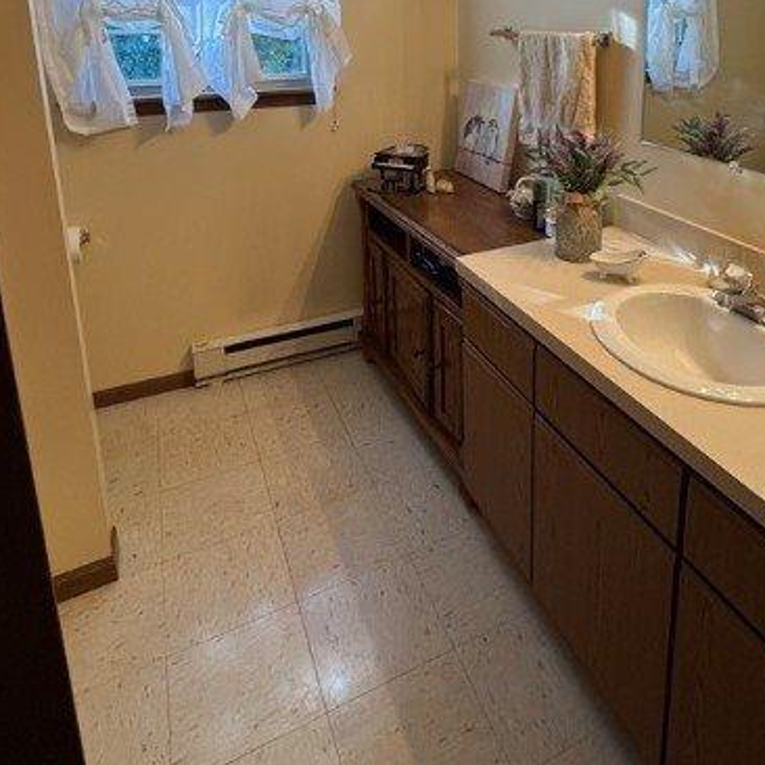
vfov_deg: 56.3
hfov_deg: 59.9
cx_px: 493
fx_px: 650
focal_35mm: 26
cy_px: 148
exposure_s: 1/120
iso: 320
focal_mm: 2.22
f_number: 2.2
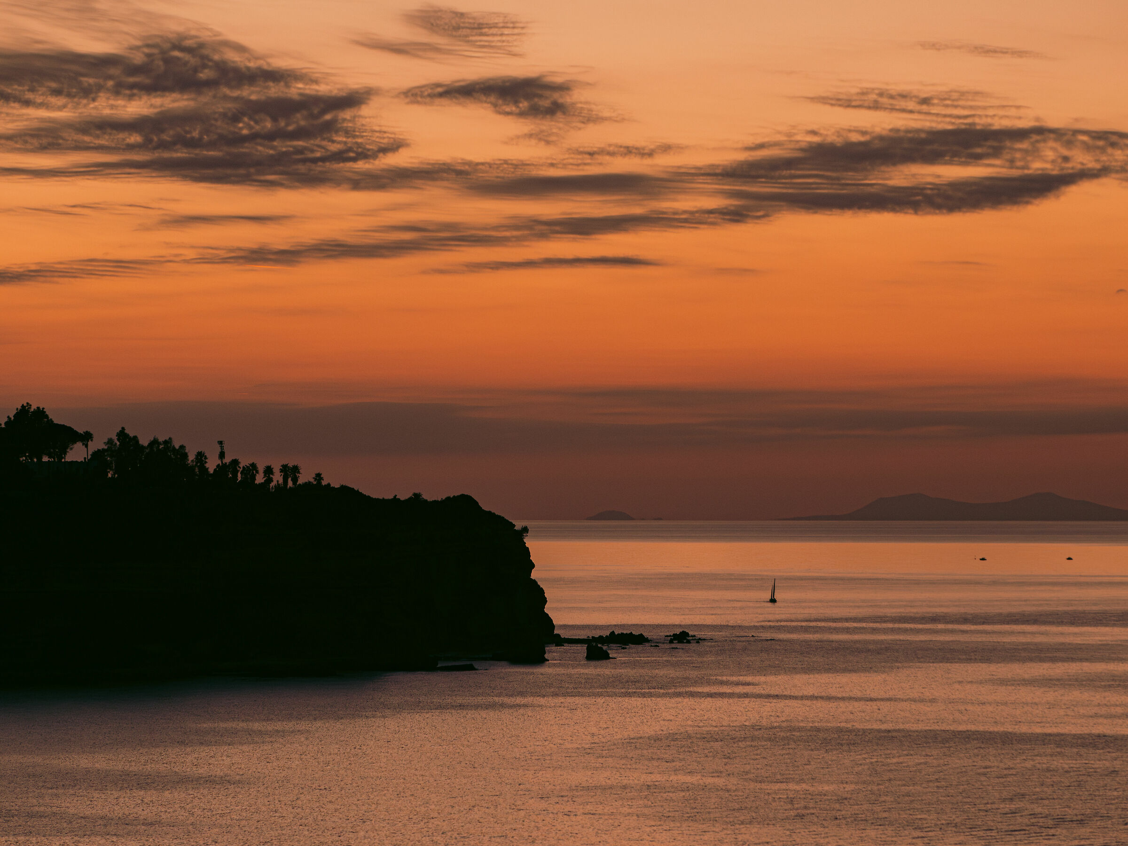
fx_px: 6517
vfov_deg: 7.4
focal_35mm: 200
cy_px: 423
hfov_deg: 9.9
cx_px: 564
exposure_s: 1/40
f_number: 5.6
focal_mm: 100
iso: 800
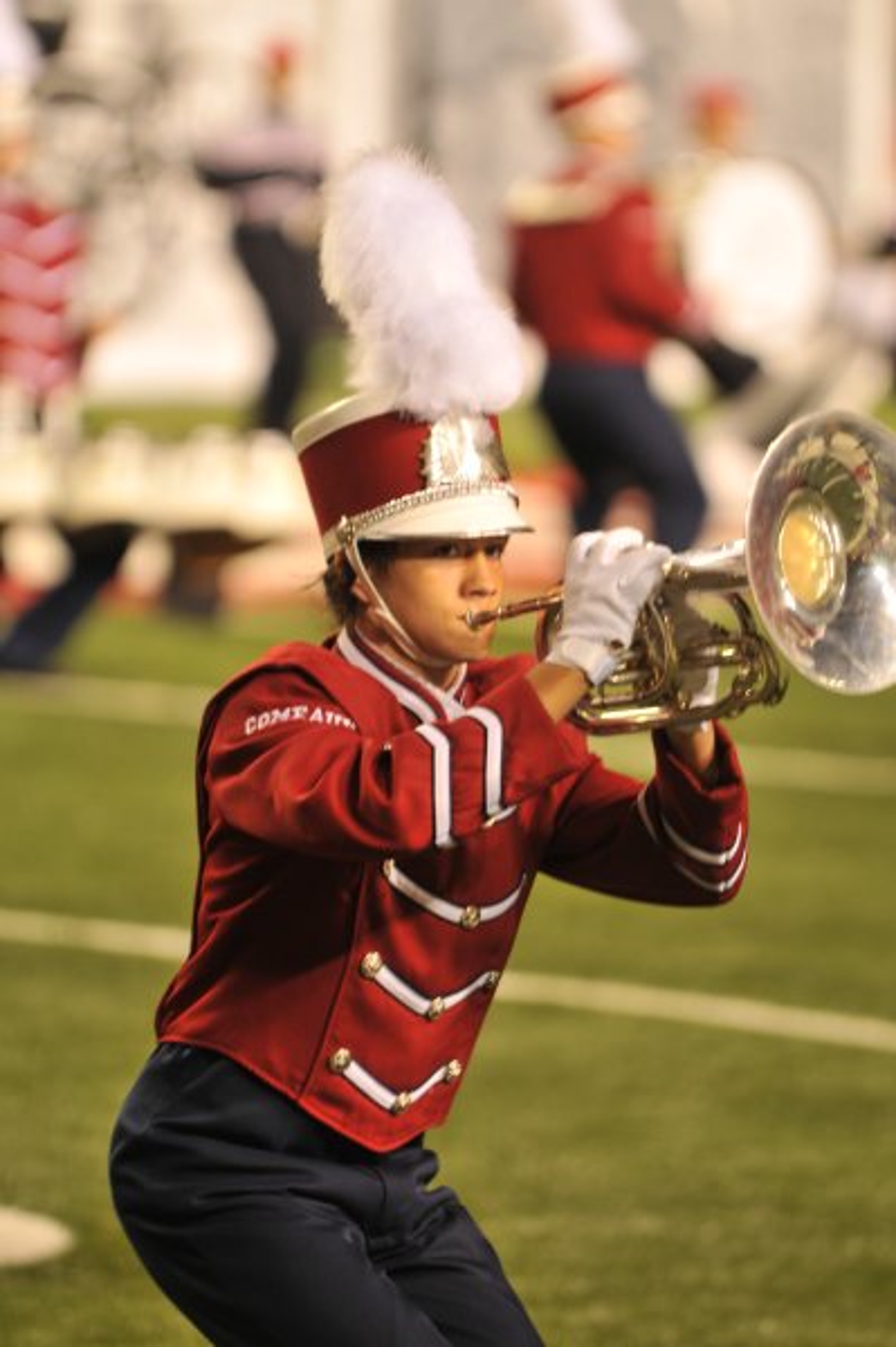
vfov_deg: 6.9
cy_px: 674
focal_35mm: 300
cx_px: 448
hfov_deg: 4.6
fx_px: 11219
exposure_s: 1/60
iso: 320
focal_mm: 200
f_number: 2.8
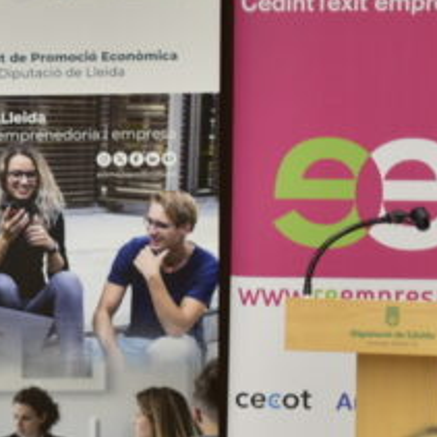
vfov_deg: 8.5
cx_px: -371
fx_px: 2942
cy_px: 334
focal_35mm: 206
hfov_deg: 8.2
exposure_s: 1/320
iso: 250
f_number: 1.6
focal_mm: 50
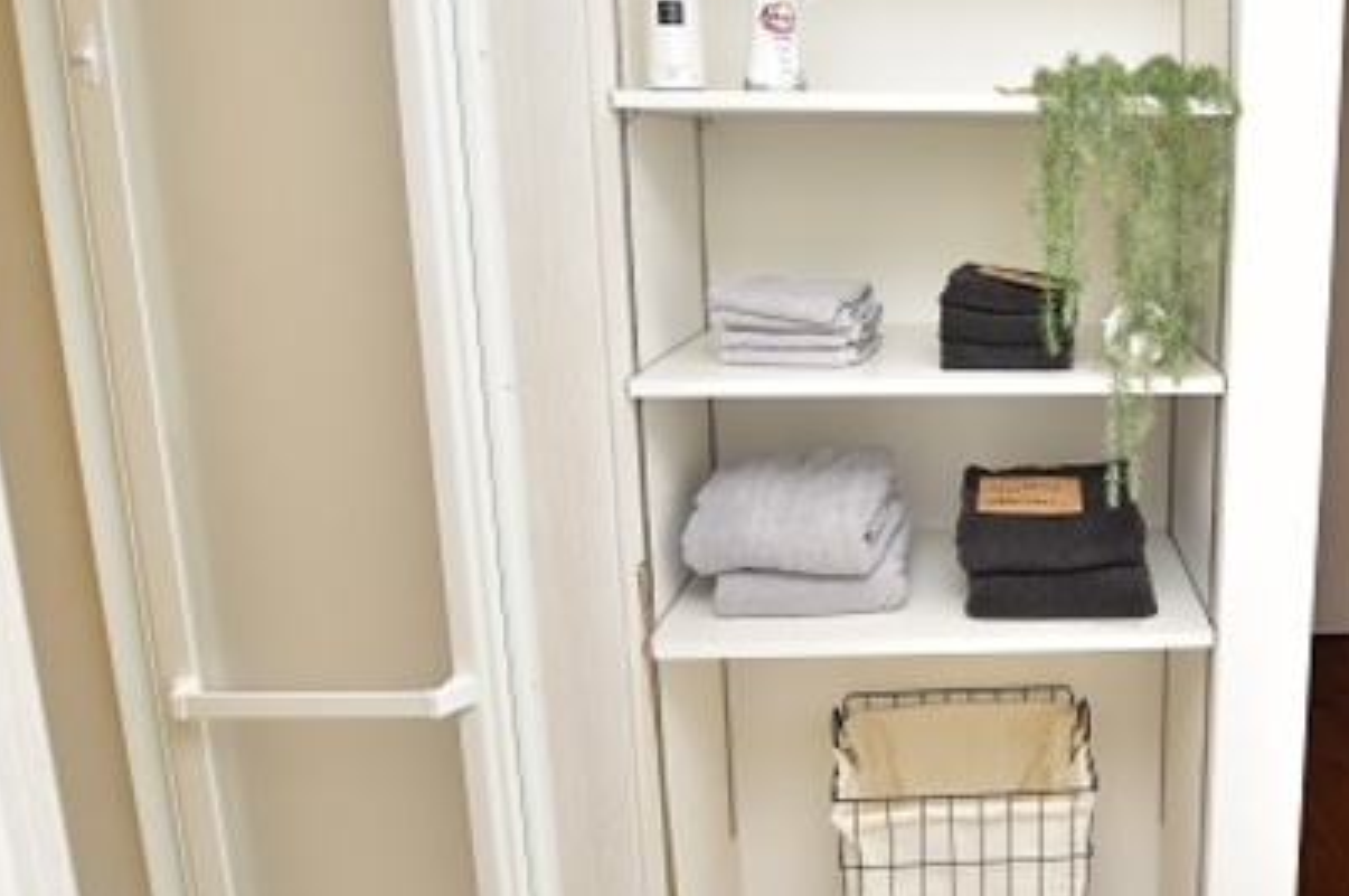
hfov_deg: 60.5
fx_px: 1048
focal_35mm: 28
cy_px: 351
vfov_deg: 46.0
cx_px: 1070
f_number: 4.5
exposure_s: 1/60
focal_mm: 10
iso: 160
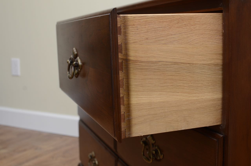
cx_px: 126
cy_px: 83
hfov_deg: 37.9
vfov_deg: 25.6
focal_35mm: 52
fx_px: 365
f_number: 5.6
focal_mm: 35
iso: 400
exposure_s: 1/125
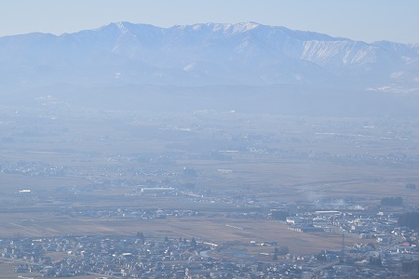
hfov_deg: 11.8
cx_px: 210
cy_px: 140
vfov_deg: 7.9
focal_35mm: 174
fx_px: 2025
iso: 220
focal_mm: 116
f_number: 11
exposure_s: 1/500
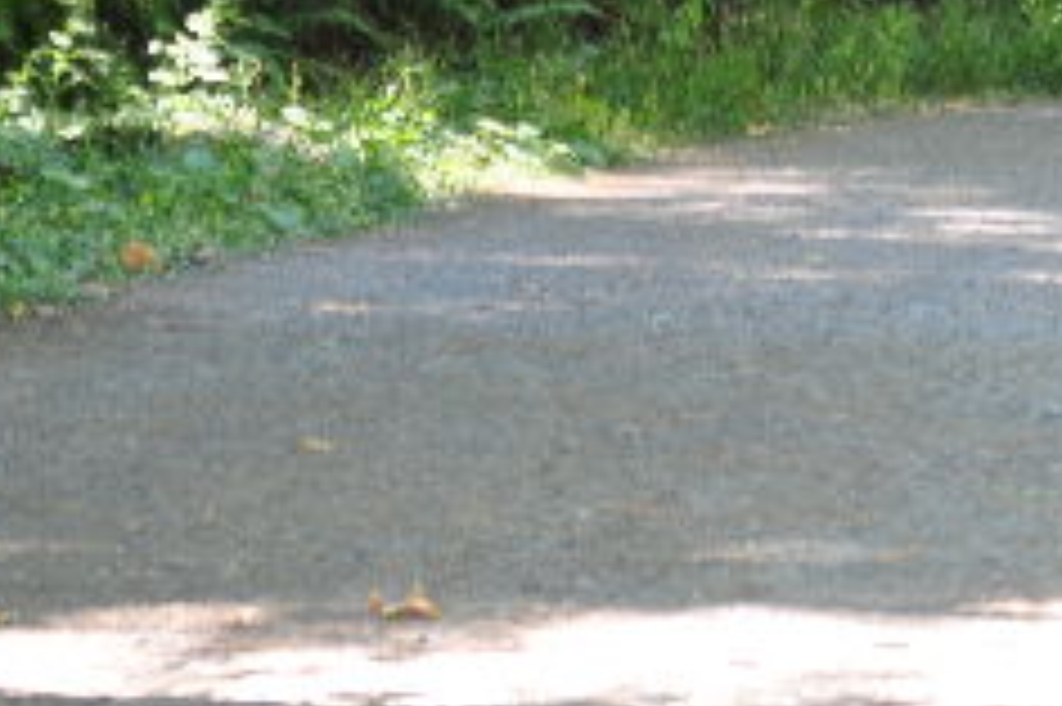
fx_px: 6633
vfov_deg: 6.0
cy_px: -315
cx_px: 1526
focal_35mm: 225
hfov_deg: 9.0
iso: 200
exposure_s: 1/10
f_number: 5.6
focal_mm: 48
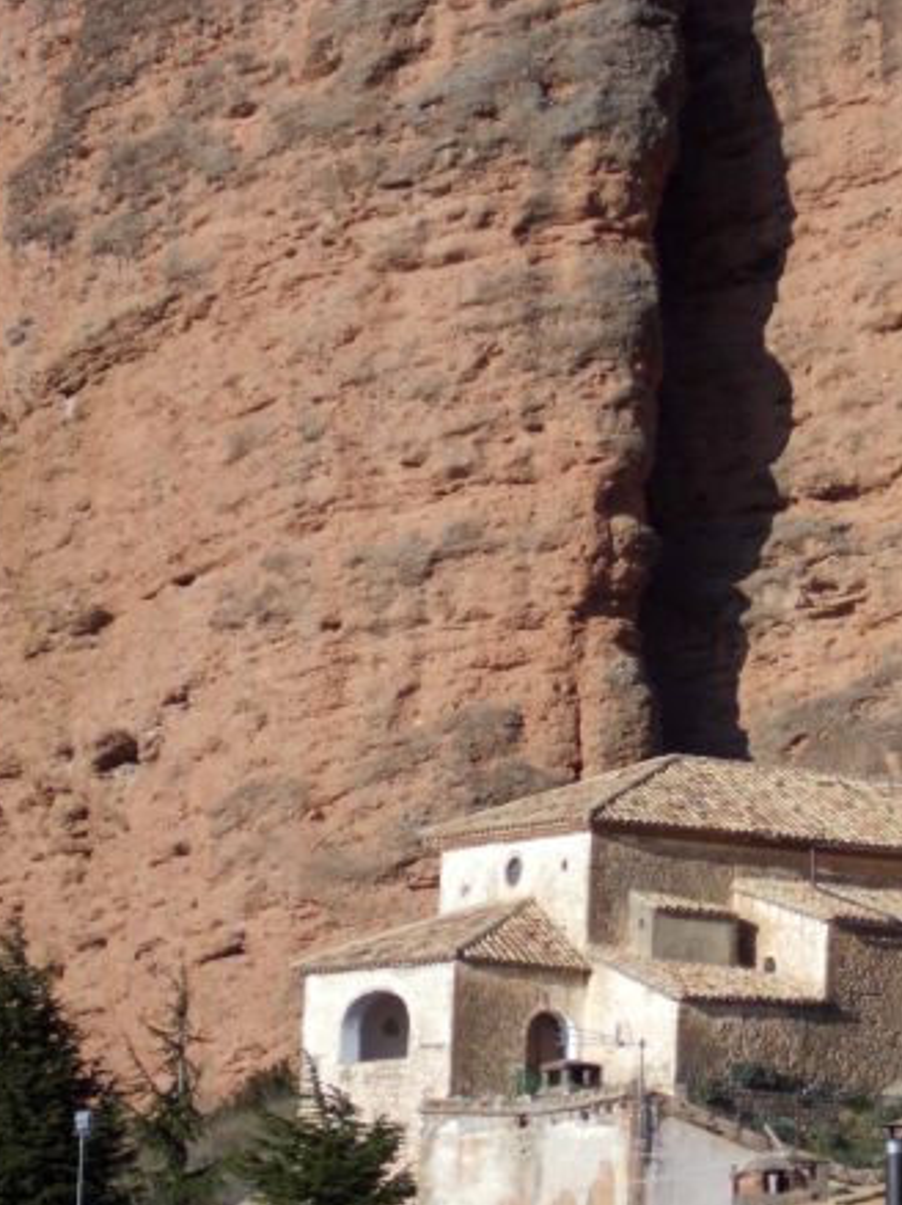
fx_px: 6225
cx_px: 751
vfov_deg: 11.0
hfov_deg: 8.3
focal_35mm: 179
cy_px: 688
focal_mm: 17.6
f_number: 5.5
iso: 64
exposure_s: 1/320
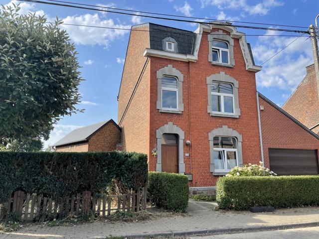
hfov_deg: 67.3
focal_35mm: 26
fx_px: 240
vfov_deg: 53.1
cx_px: 160
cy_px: 120
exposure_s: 1/2212
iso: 32
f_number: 1.6
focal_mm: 4.2
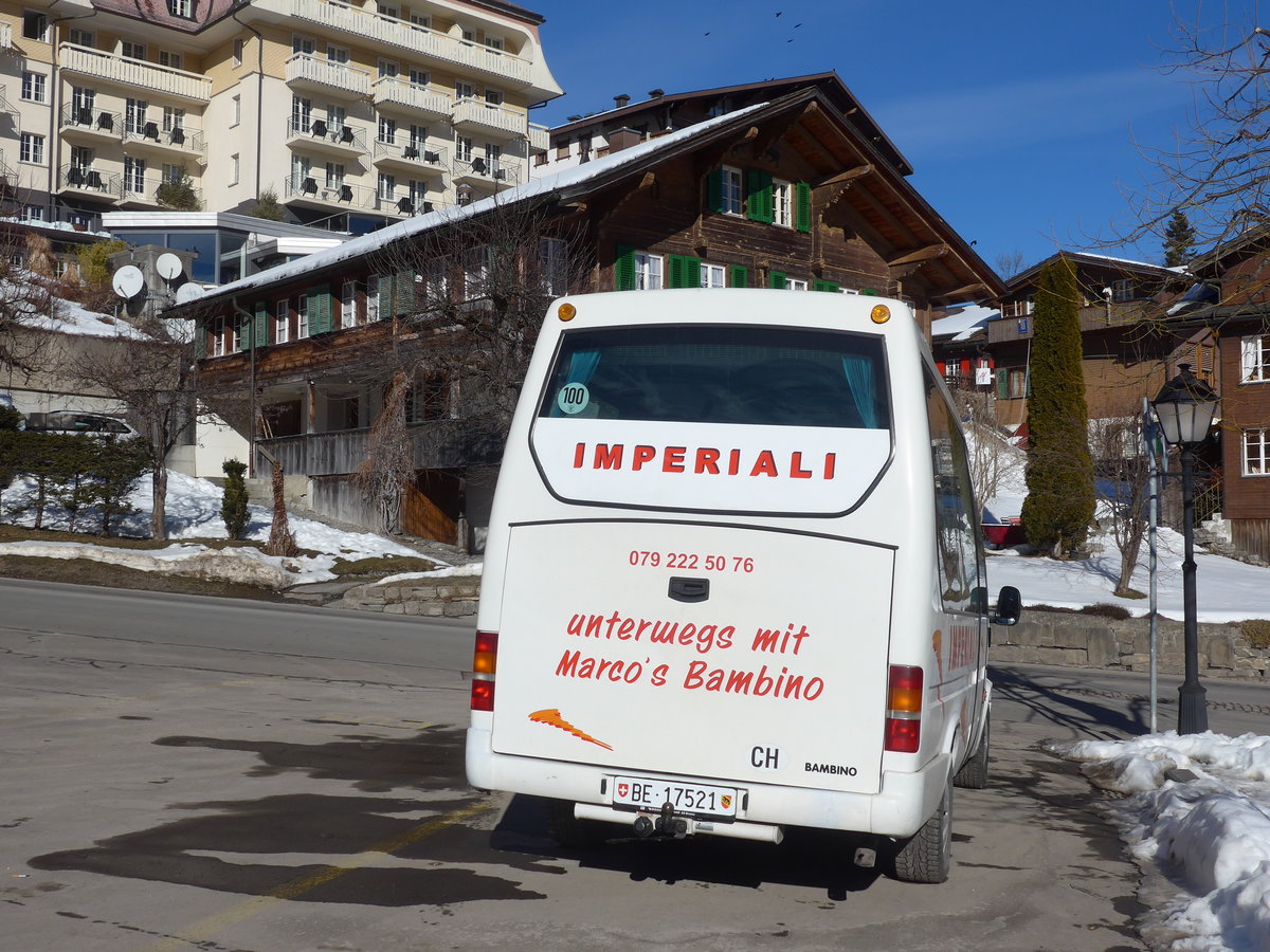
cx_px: 635
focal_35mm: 39
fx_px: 1431
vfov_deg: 36.8
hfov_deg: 47.9
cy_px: 476
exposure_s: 1/2000
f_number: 4
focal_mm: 8
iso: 80
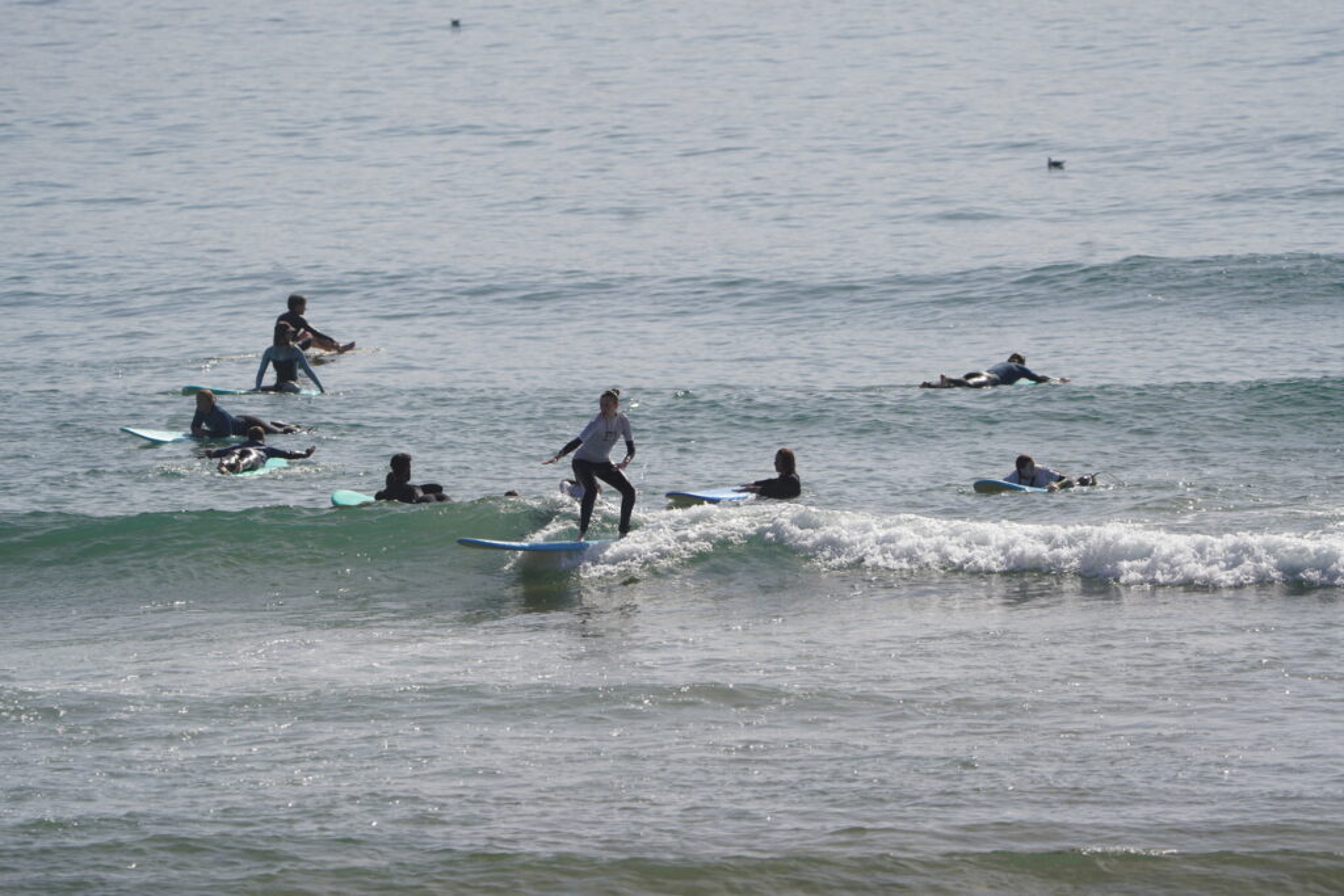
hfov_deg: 5.2
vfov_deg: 3.4
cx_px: 672
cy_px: 448
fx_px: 14934
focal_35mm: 400
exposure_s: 1/800
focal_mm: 400
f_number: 6.3
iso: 100
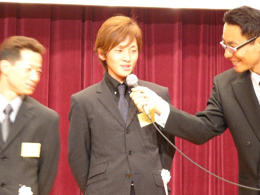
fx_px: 1029
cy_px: 98
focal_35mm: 137
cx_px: 130
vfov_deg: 10.8
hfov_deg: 14.4
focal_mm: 22.8
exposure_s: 1/13
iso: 200
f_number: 2.8
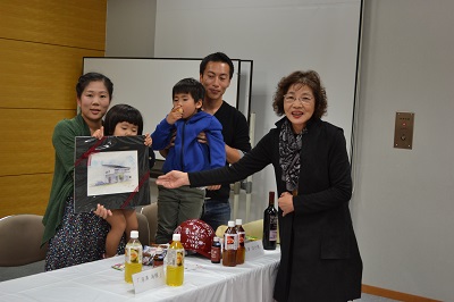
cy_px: 151
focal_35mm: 51
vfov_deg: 26.4
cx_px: 227
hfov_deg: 38.9
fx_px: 643
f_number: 5.6
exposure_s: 1/60
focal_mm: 34
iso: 400
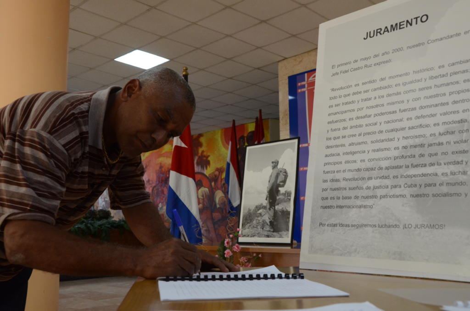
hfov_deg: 53.2
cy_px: 156
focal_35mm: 36
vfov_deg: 36.7
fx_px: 469
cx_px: 235
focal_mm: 24
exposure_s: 1/50
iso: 1600
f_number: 6.3
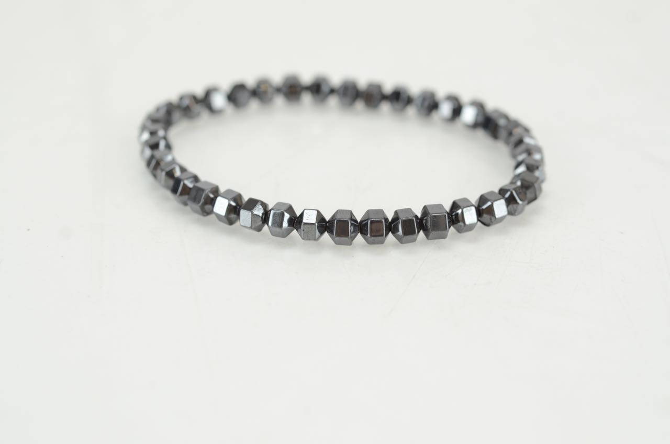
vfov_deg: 15.1
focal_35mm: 90
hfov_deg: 22.7
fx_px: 1672
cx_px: 335
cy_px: 222
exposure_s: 1/125
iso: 640
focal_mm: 60
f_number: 6.3
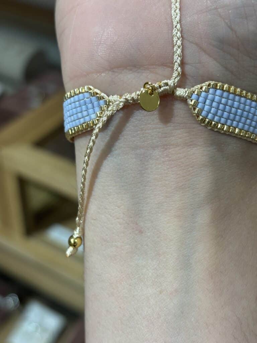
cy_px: 172
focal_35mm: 52
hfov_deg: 28.0
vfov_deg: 36.8
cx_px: 128
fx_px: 515
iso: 50
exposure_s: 1/100
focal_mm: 5.96
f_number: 1.6
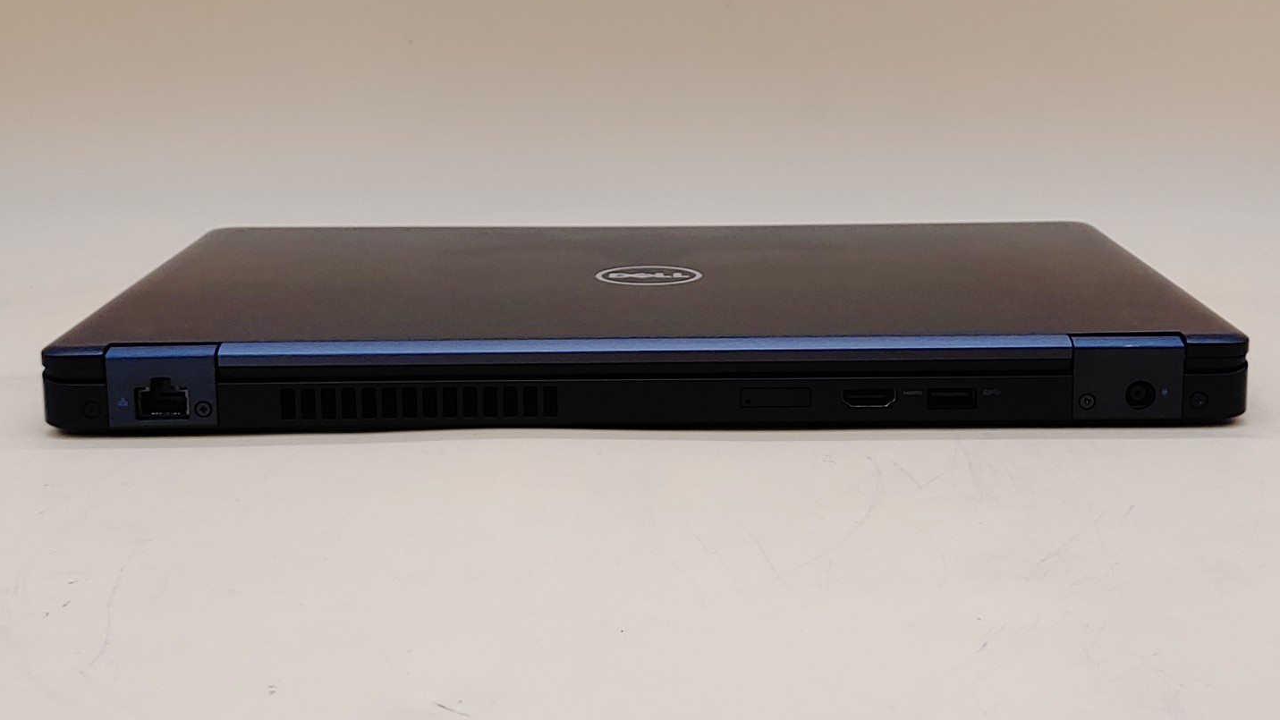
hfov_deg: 36.6
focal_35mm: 57
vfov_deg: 21.1
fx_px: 1935
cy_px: 316
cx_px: 643
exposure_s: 1/83
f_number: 1.8
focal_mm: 4.36
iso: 50
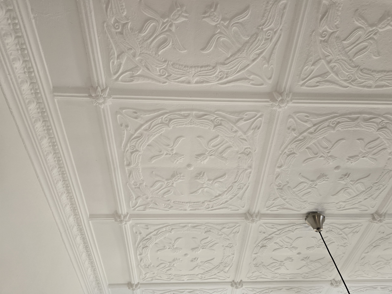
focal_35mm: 24
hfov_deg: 71.6
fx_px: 272
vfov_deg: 56.8
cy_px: 146
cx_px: 204
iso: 200
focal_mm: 6.3
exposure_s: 1/100
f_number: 1.7
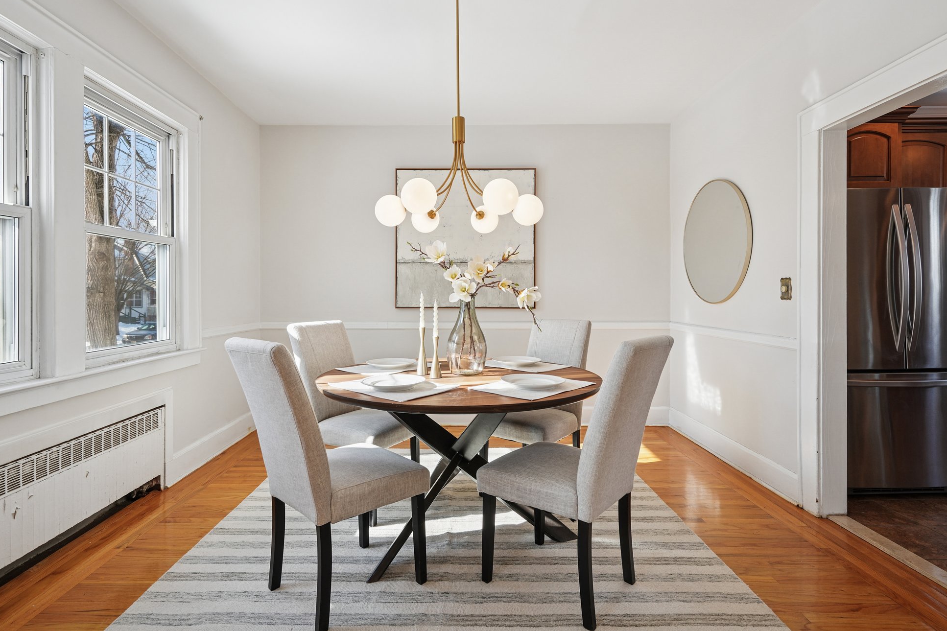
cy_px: 299
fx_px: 473
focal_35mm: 18
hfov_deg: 90.0
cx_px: 459
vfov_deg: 67.3
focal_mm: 17
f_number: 8
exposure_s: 1/60
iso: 400
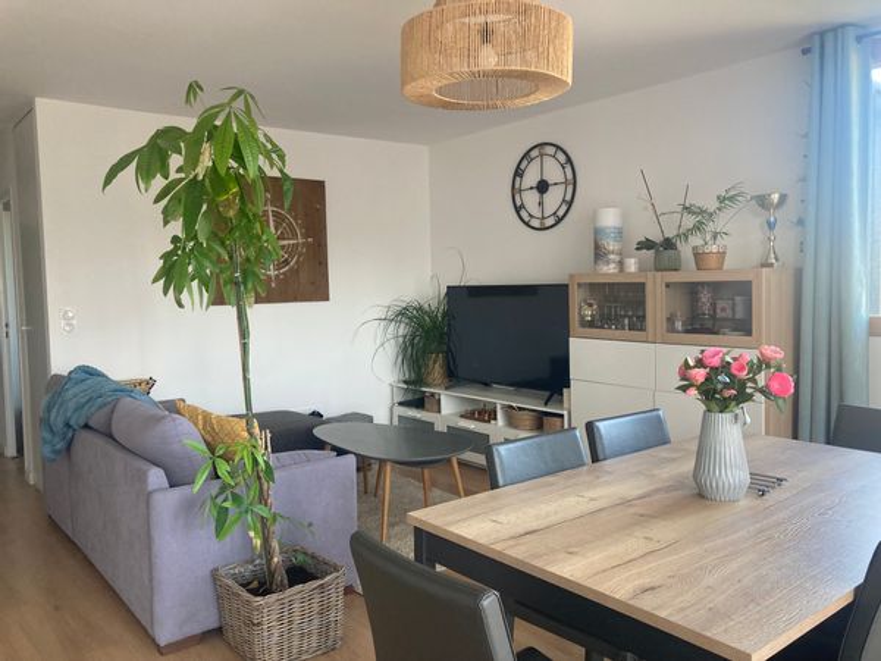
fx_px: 713
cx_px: 440
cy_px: 330
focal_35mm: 28
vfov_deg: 49.7
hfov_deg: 63.4
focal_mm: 3.99
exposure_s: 1/60
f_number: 1.8
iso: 80
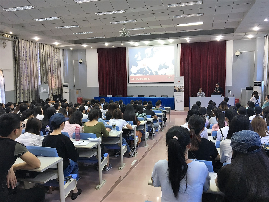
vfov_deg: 48.2
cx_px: 134
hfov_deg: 61.7
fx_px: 225
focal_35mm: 29
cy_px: 101
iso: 125
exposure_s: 1/33
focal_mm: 4.15
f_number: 2.2
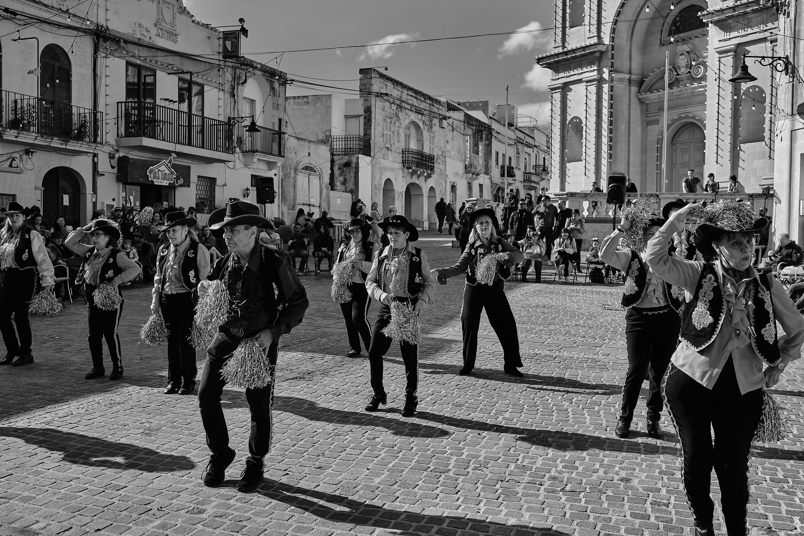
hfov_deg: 53.1
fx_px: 804
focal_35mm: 36
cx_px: 402
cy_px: 268
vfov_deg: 36.9
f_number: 5
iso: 200
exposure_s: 1/1250
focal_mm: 24.2
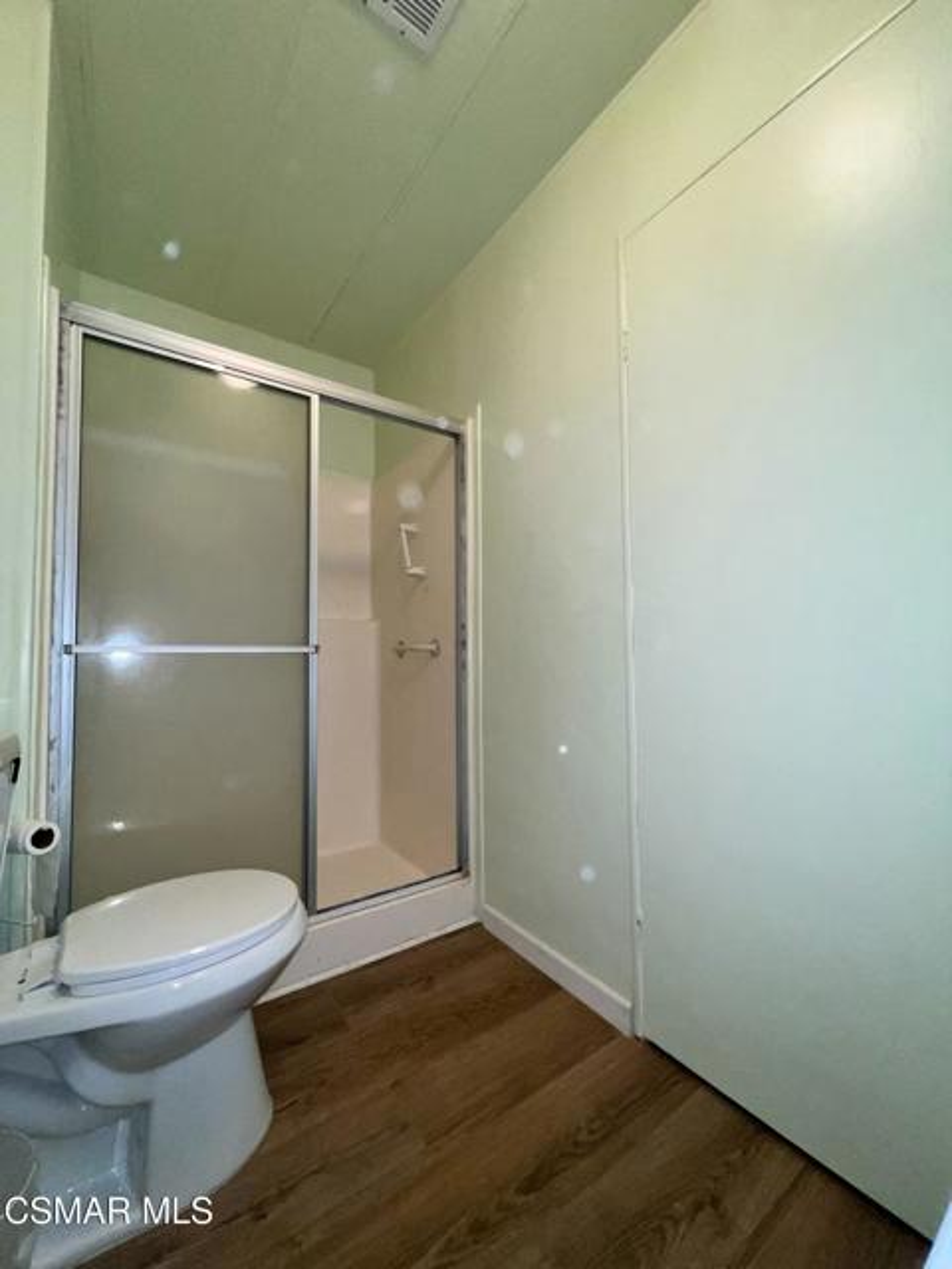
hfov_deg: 89.9
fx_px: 477
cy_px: 634
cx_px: 476
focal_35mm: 13
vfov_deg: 106.2
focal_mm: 1.57
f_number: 1.8
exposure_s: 1/76
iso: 64
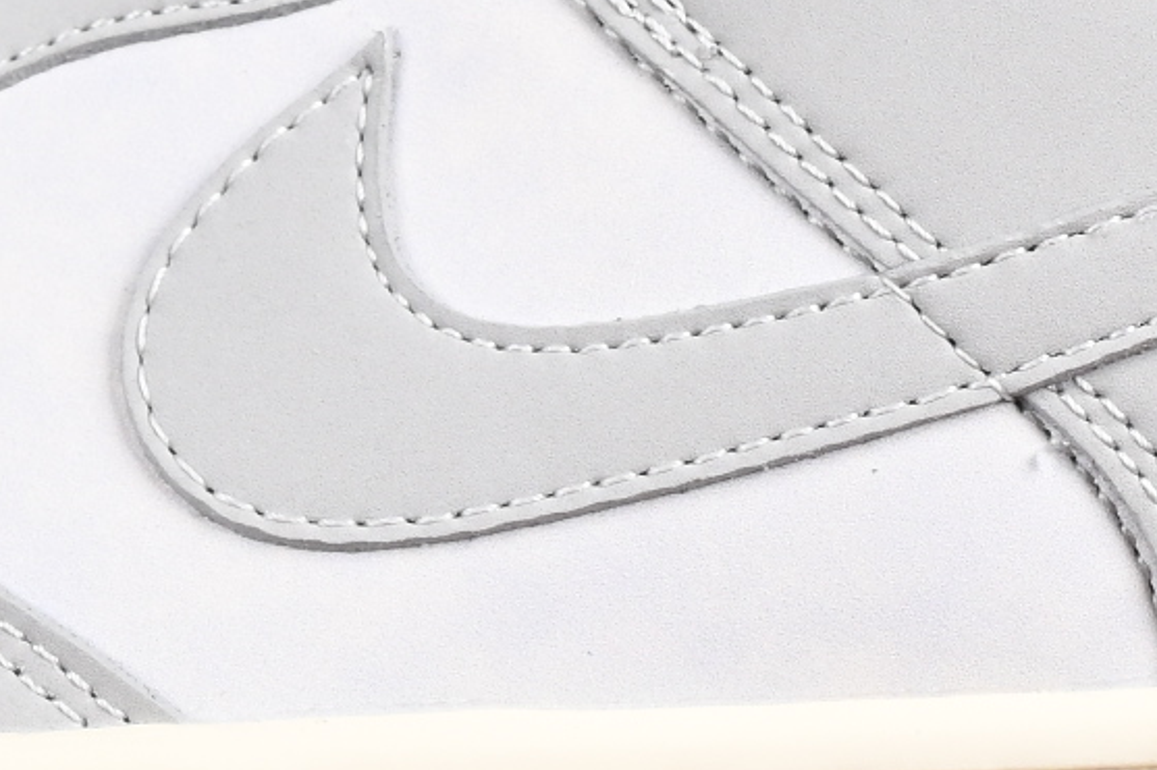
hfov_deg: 5.5
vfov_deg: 3.7
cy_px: -89
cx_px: 463
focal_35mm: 375
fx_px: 12048
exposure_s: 1/60
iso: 160
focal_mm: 50
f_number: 7.1
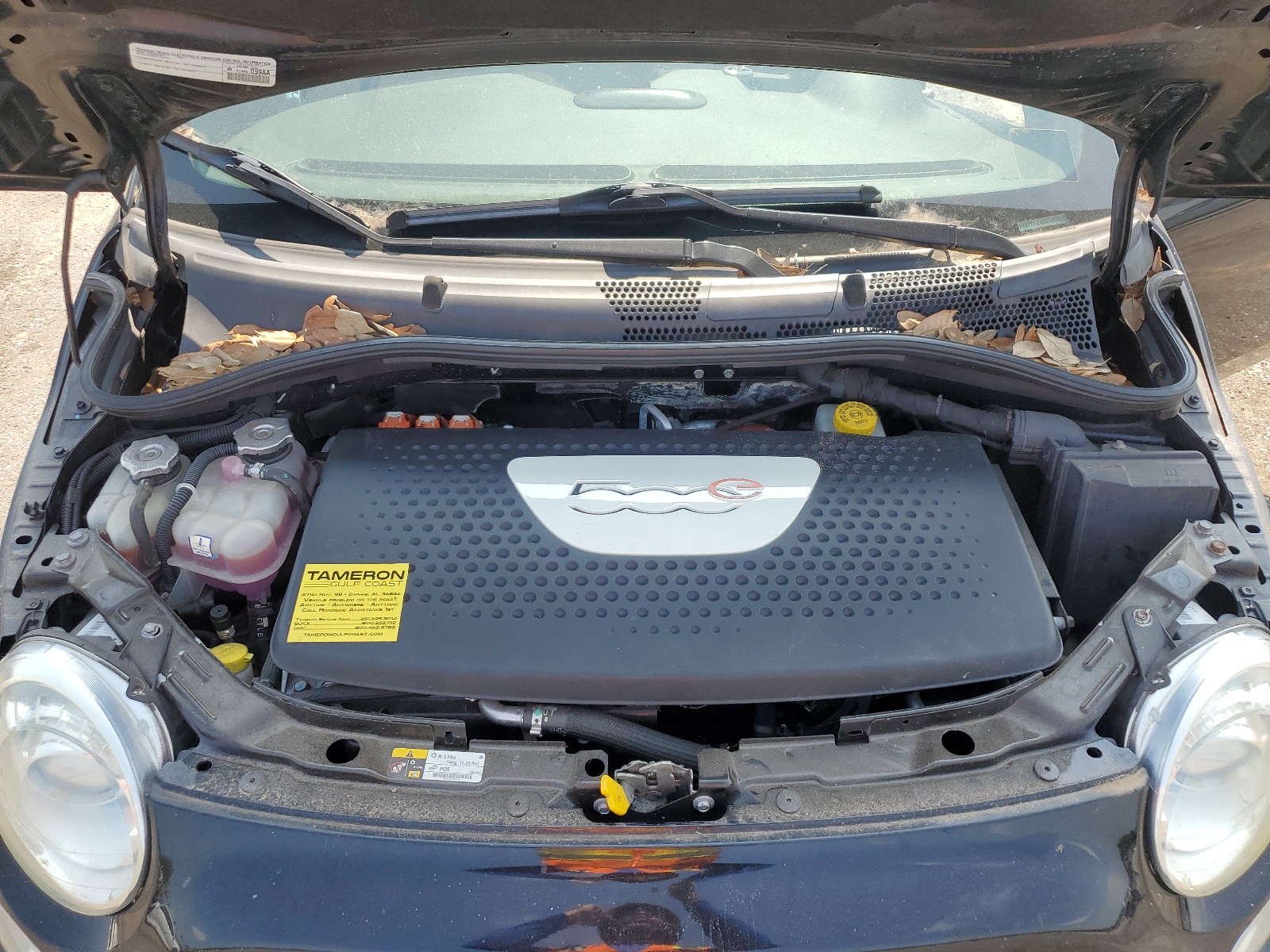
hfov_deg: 67.3
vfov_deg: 53.1
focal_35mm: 26
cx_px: 635
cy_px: 476
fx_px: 954
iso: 50
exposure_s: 1/714
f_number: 1.5
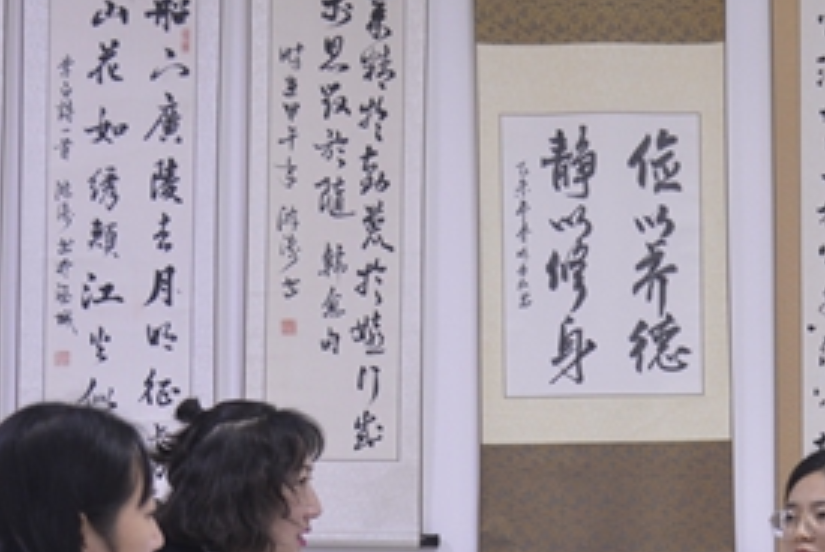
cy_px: 550
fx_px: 1812
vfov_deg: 16.9
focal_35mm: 79
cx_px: 489
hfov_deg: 25.6
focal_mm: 34
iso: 1250
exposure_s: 1/20
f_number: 4
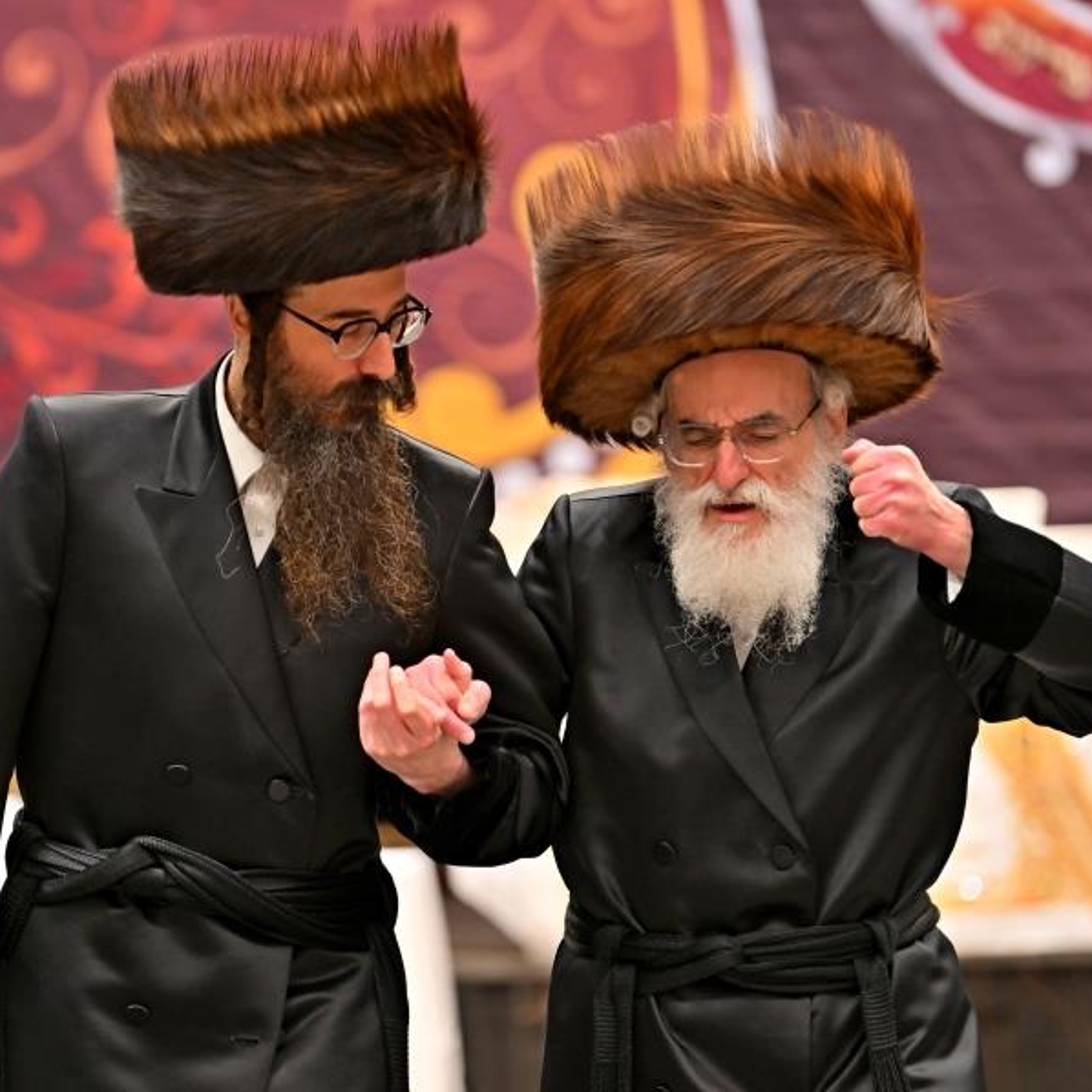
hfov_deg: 7.5
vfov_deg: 7.5
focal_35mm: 233
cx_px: 506
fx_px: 8316
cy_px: 518
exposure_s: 1/320
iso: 500
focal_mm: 160
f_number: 2.8
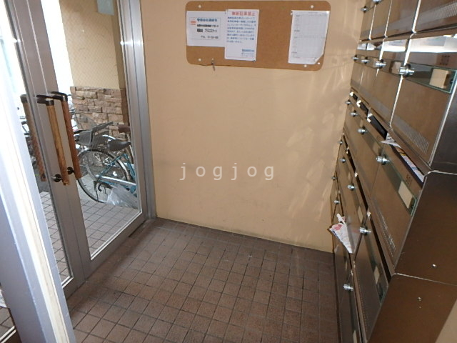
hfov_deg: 79.0
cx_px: 228
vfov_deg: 63.4
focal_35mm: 21
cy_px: 172
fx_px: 277
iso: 400
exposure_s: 1/30
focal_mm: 3.7
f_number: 3.5
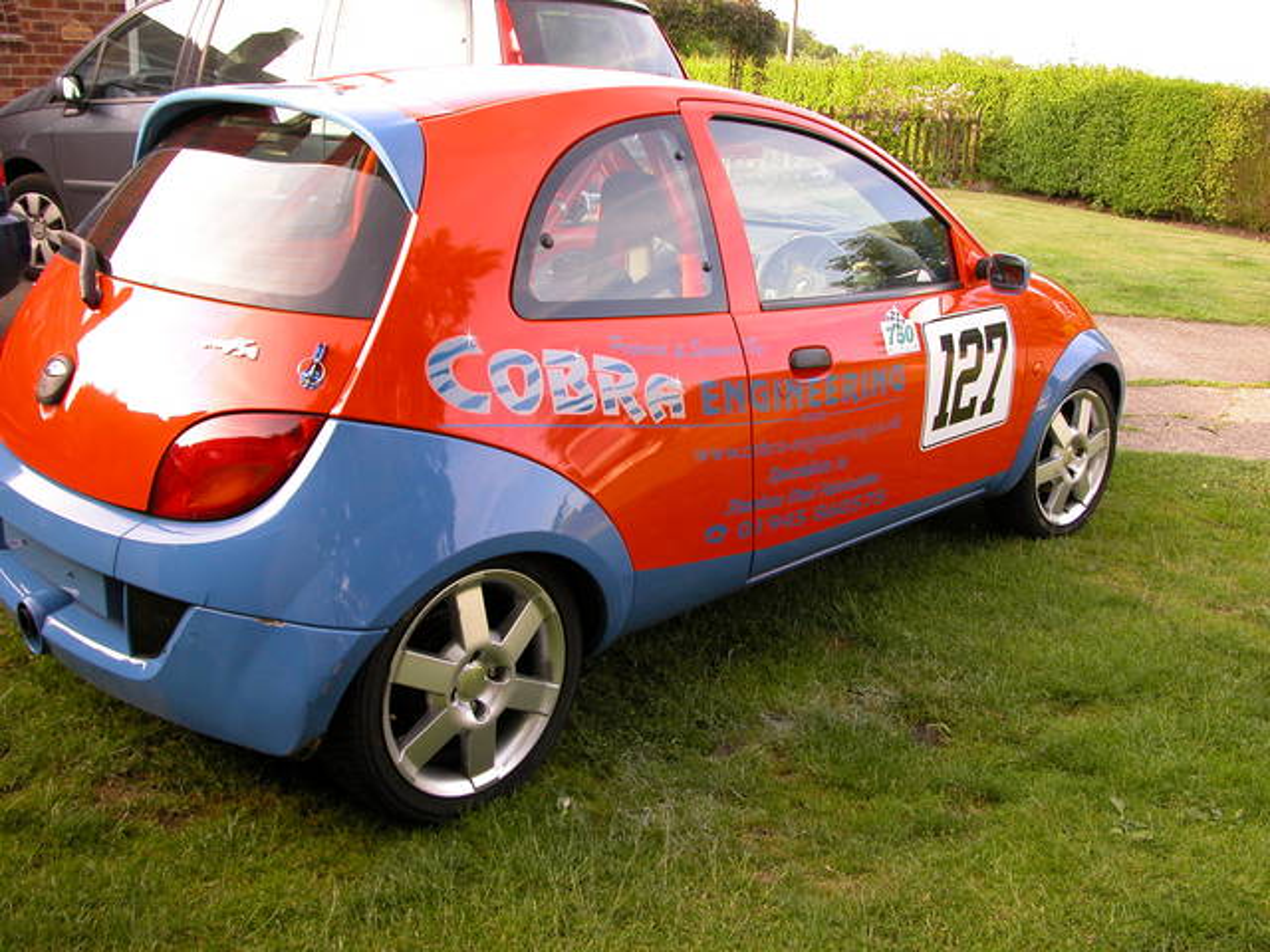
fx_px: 1284
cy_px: 476
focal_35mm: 35
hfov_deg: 52.6
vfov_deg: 40.7
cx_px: 635
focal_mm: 8.9
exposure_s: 1/78.3
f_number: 3.2
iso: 100
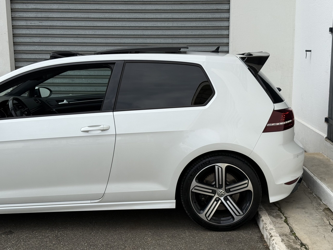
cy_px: 125
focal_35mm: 48
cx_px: 166
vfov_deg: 30.3
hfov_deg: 39.7
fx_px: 462
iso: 64
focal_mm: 6.76
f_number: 1.78
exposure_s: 1/1608
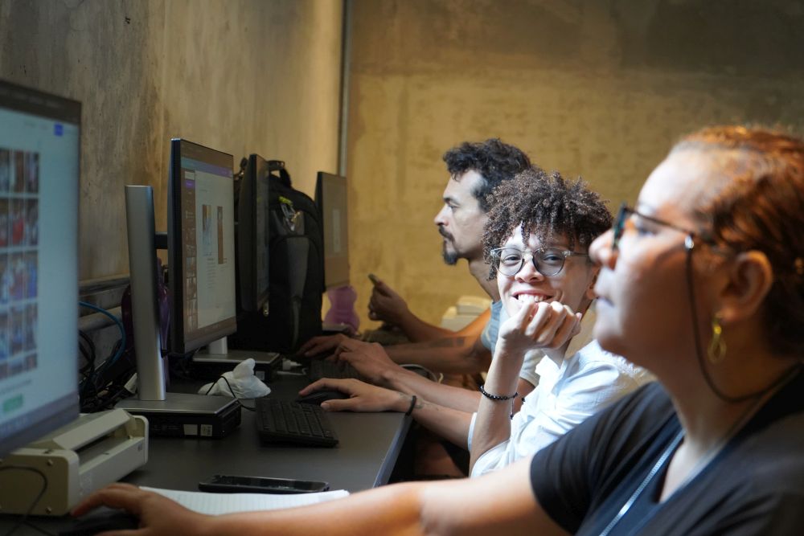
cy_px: 268
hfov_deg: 28.8
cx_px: 402
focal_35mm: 70
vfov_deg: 19.5
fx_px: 1563
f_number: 5.6
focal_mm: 70
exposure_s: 1/160
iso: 6400
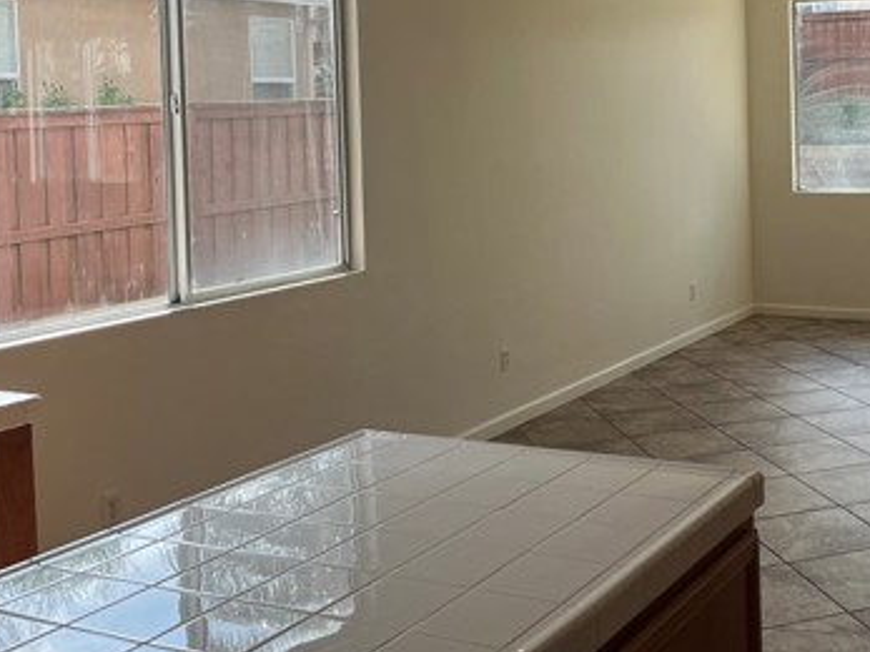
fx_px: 1206
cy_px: 138
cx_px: 689
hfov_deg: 38.3
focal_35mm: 48
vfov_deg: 29.6
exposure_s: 1/845
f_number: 1.6
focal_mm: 5.1
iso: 50
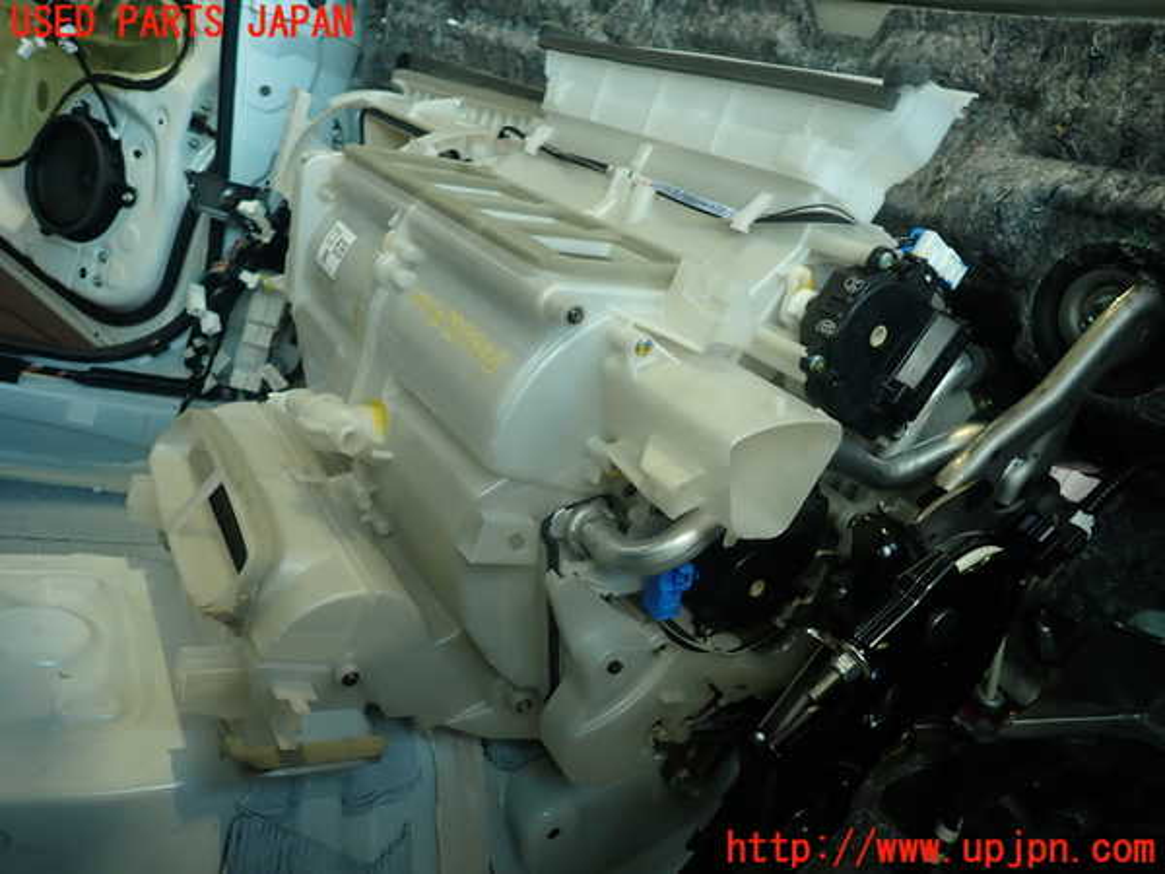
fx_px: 841
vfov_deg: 54.9
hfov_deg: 69.4
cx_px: 582
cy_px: 437
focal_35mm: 25
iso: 125
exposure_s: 1/60
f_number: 2
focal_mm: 4.5
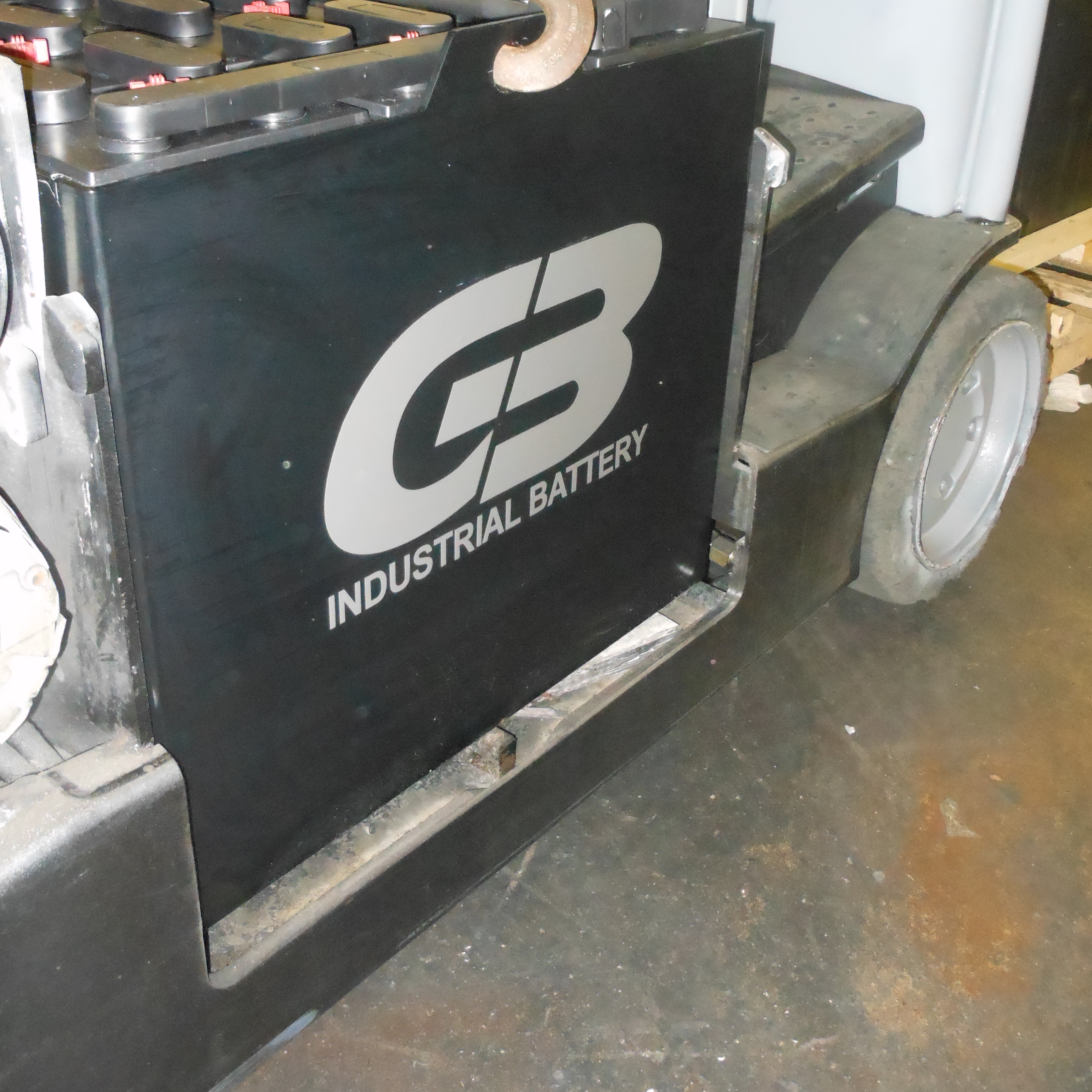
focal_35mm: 37
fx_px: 1321
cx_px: 486
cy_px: 423
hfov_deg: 44.9
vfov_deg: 44.6
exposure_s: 1/25
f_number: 3.7
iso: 800
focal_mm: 5
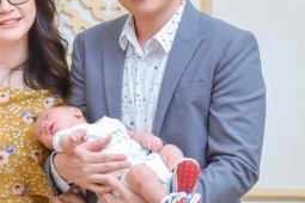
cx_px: -238
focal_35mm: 245
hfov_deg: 8.1
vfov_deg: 5.6
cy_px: 214
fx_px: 2076
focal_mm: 50
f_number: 9
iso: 400
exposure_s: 1/125
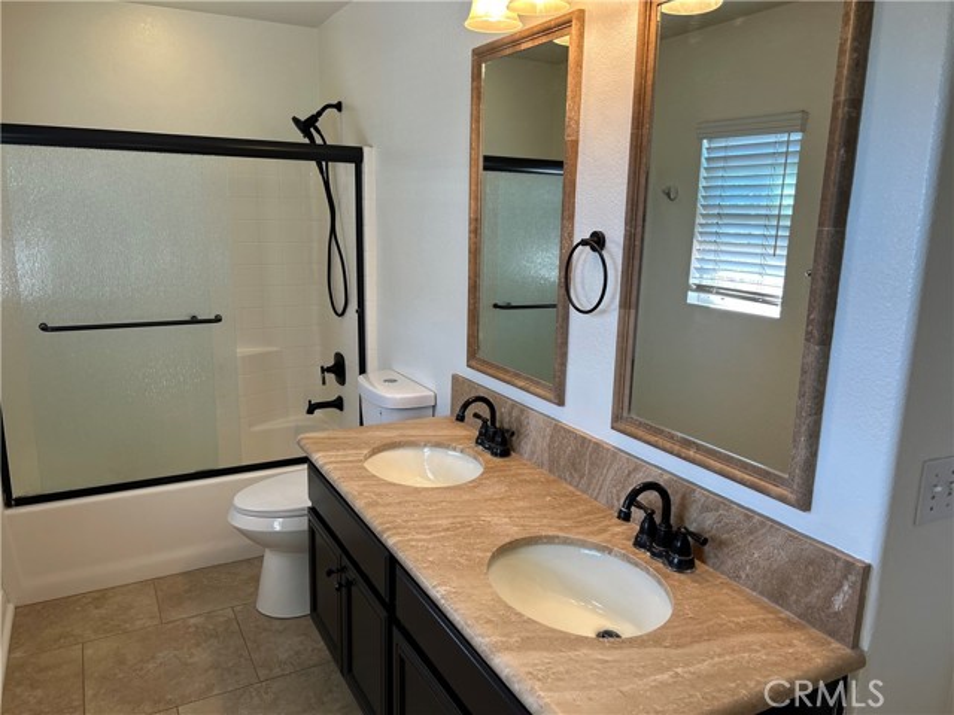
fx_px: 717
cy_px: 358
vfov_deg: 53.1
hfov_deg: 67.3
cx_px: 477
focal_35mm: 26
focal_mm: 5.7
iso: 50
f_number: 1.5
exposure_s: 1/120
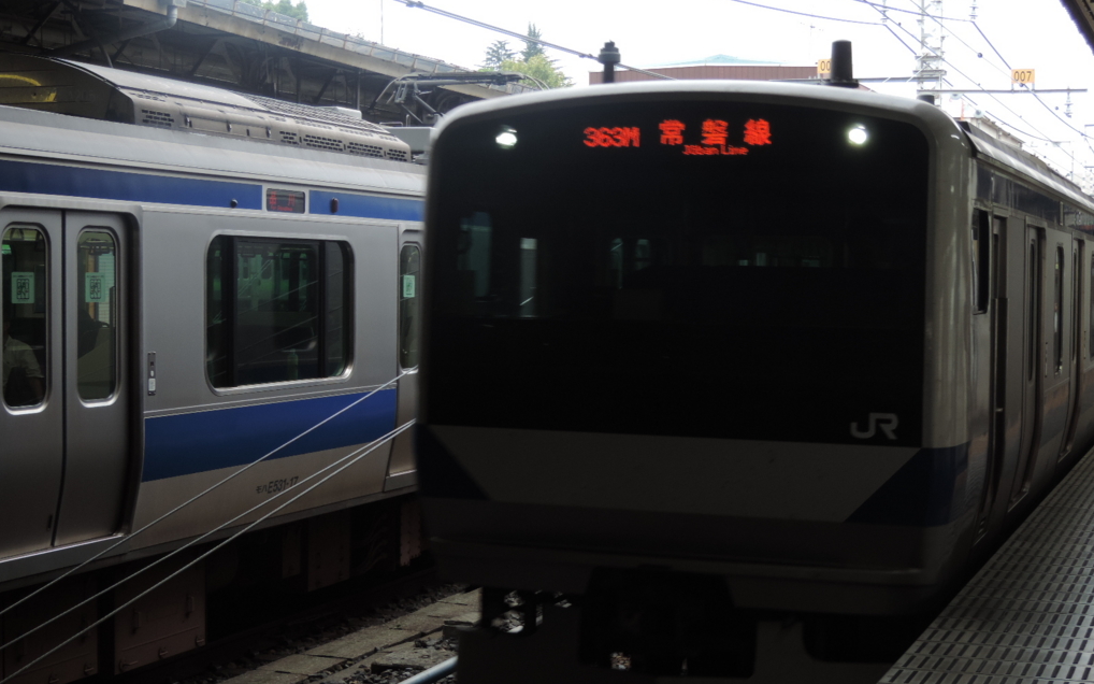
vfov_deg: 20.3
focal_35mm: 64
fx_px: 1908
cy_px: 374
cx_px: 549
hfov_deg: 32.0
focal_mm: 10.7
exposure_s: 1/60
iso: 80
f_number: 3.7
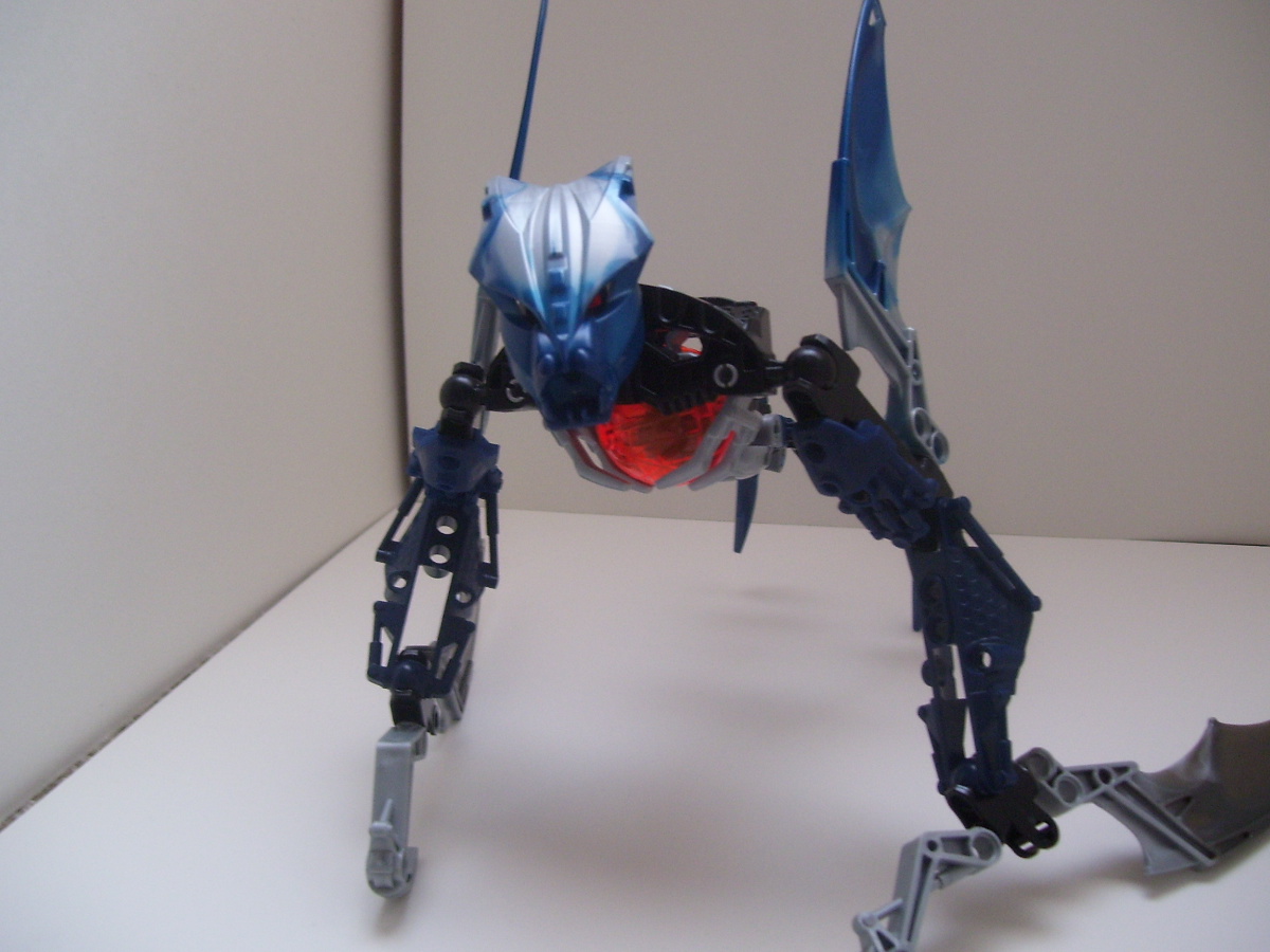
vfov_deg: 39.7
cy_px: 476
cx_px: 635
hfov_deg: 51.4
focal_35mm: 36
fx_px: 1321
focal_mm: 6
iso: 160
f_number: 2.7
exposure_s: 1/15
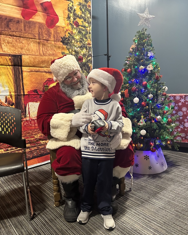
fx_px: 195
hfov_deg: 51.5
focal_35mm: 28
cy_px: 126
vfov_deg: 62.2
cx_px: 92
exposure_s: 1/60
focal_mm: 5.7
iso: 500
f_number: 1.5
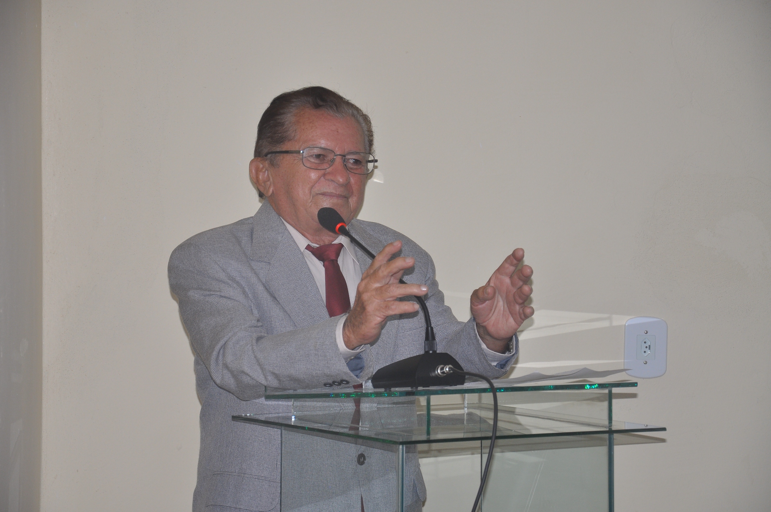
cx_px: 386
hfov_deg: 17.1
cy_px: 256
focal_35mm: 120
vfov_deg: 11.4
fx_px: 2567
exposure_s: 1/125
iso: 400
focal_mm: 80
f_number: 5.6
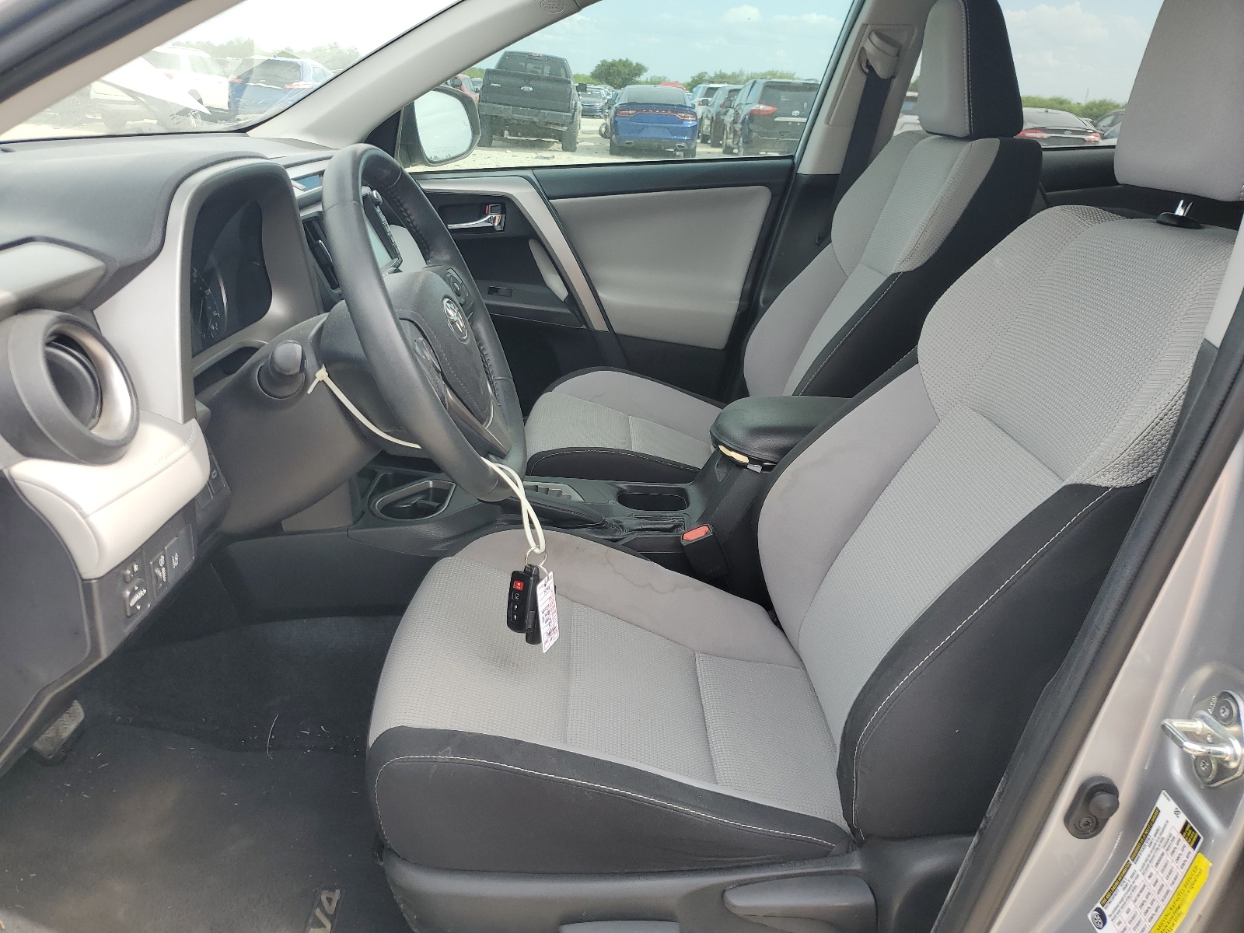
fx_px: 934
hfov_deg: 67.3
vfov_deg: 53.1
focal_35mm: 26
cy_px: 466
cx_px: 622
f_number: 1.5
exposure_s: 1/588
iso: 50
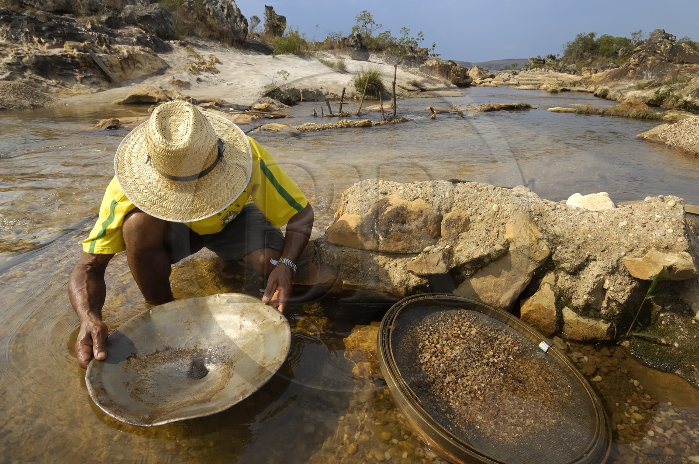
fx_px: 407
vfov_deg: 59.3
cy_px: 232
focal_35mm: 21
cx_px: 350
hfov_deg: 81.3
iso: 100
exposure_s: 1/180
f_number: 9
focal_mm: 14
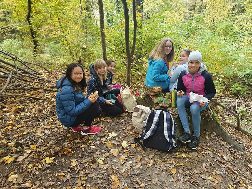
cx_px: 126
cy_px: 94
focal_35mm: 26
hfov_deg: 67.3
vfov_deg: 53.1
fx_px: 189
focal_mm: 4.32
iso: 320
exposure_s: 1/100
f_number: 2.4
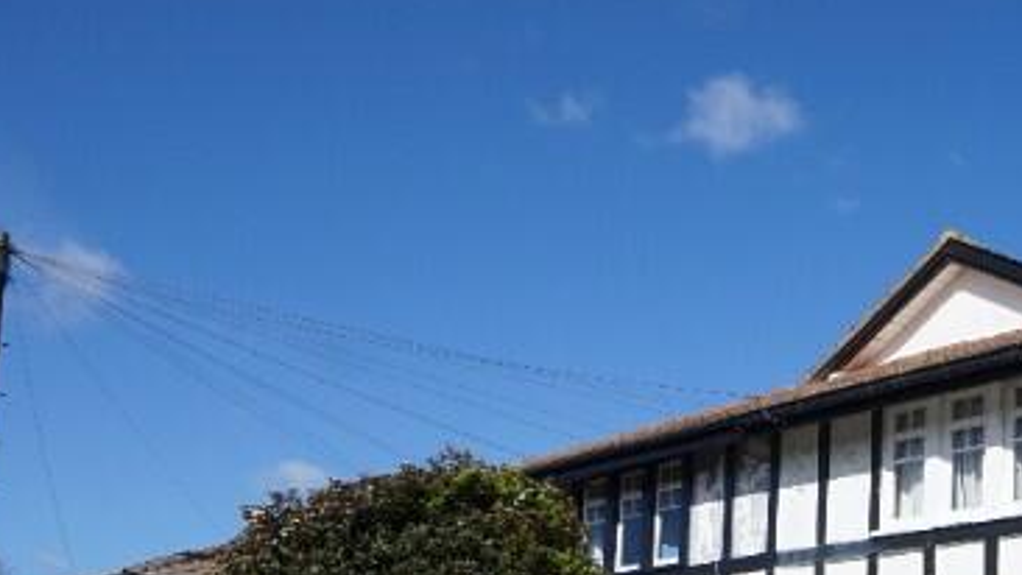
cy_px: 715
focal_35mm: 44
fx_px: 1193
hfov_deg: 37.3
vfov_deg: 24.3
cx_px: 1173
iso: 125
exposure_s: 1/250
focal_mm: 10
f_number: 11
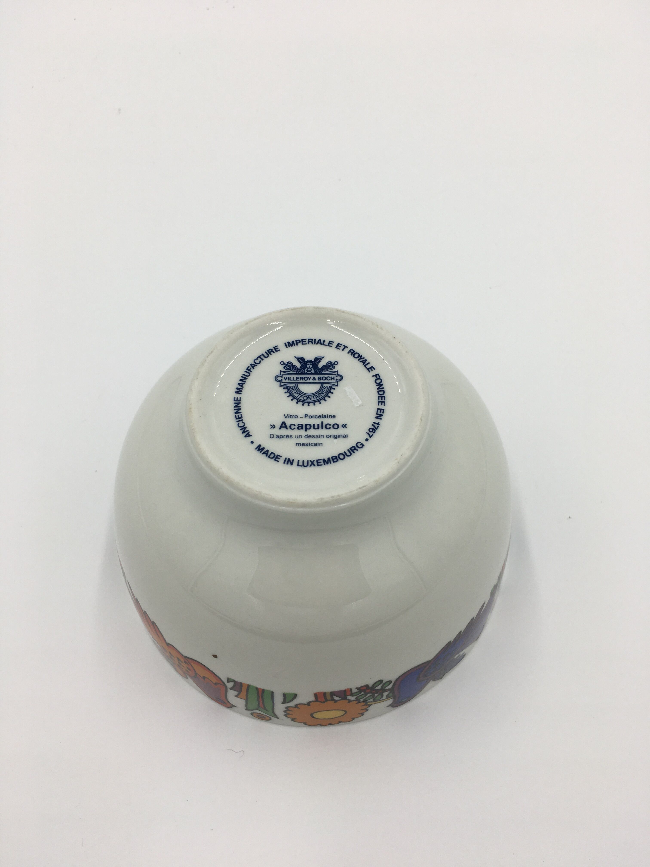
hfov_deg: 48.2
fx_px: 726
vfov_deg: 61.7
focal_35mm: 29
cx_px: 325
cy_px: 434
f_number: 2.2
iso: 25
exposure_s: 1/289
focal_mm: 4.15
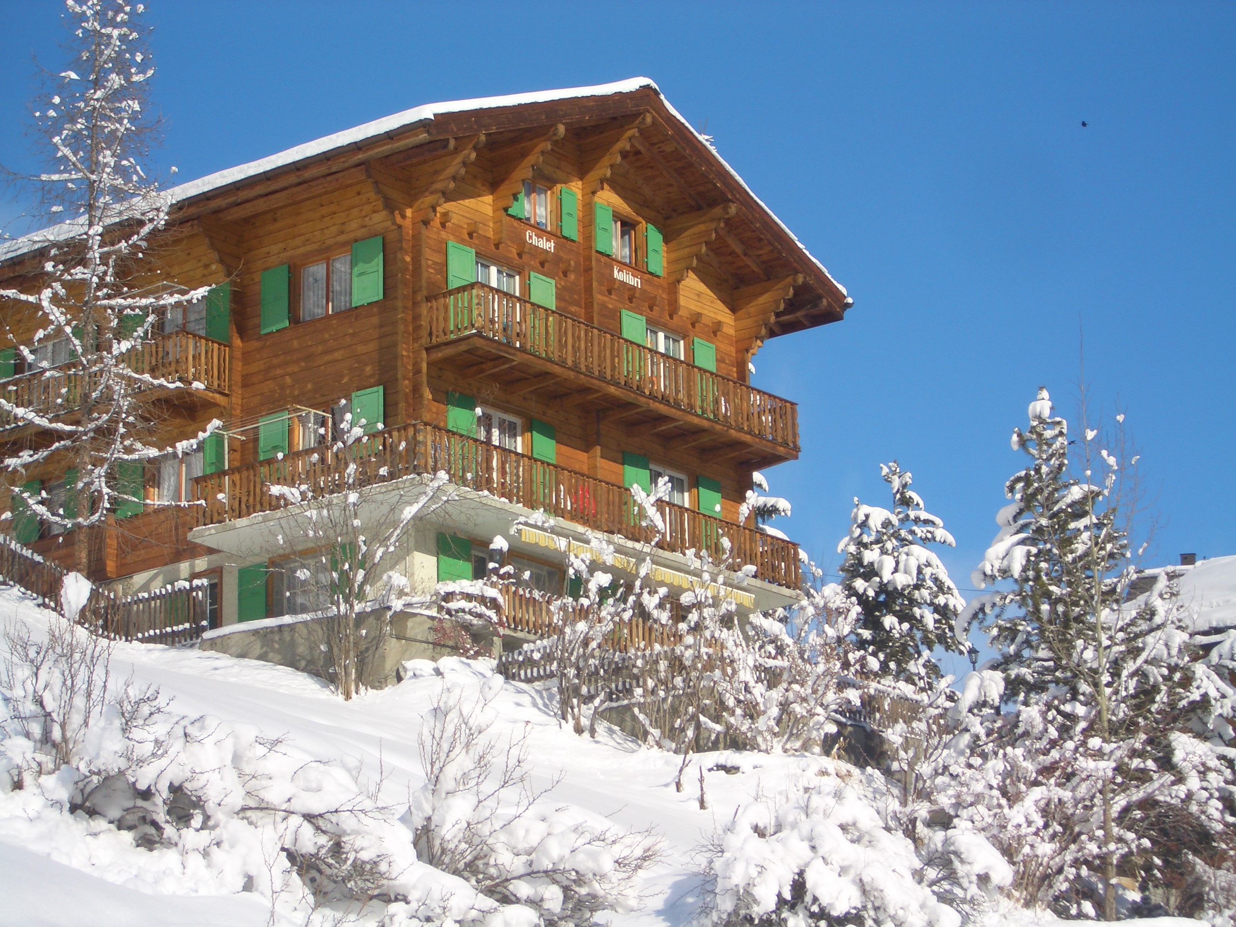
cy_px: 464
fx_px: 3142
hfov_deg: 22.3
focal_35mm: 88
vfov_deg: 16.8
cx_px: 618
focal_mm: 14.6
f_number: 7
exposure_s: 1/320
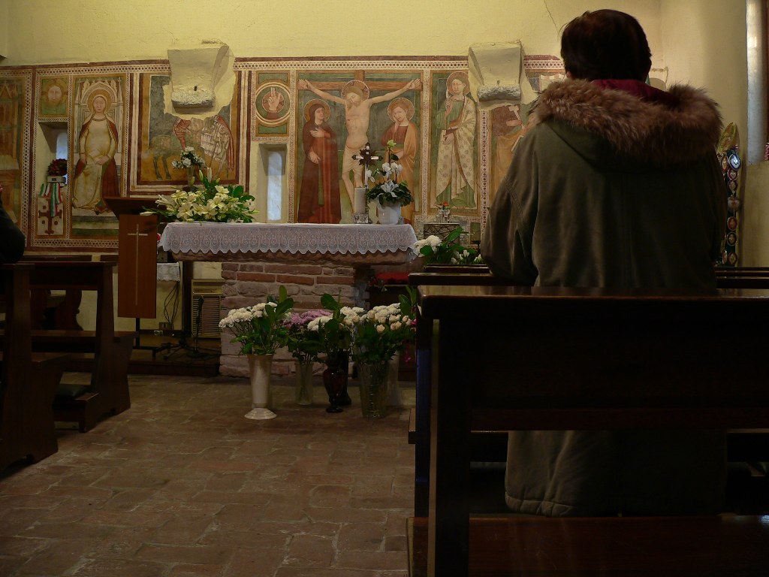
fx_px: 800
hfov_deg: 51.4
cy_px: 288
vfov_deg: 39.7
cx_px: 384
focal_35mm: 36
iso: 80
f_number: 2.8
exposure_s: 1/2
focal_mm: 6
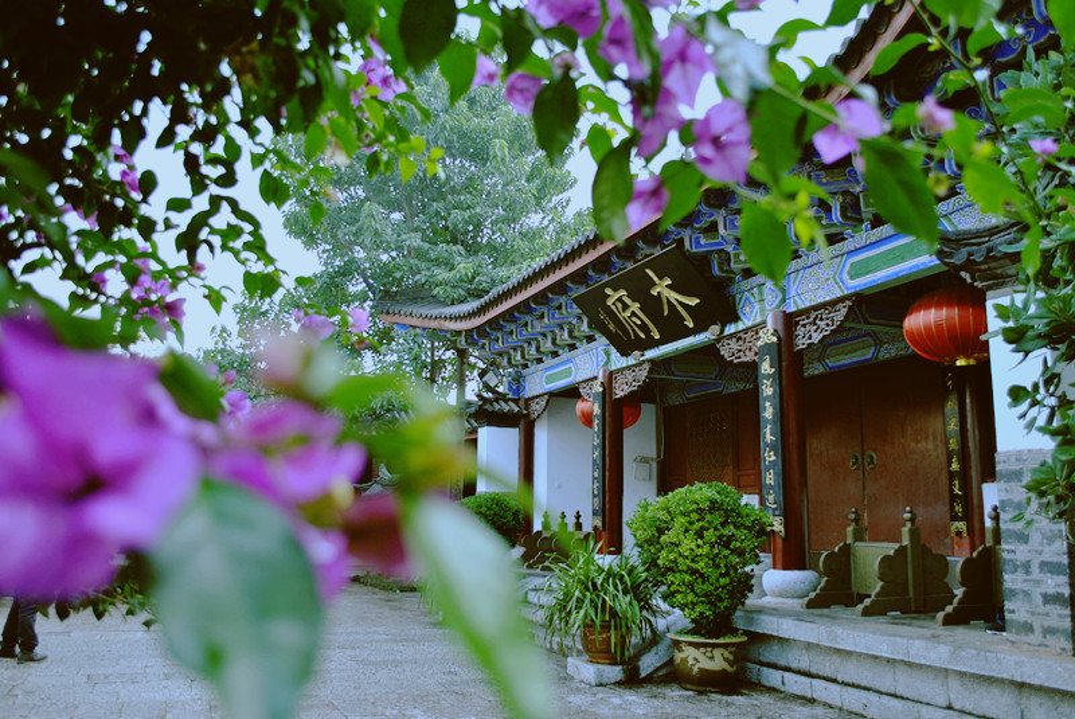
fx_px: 897
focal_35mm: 30
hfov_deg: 61.9
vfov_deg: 43.7
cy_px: 360
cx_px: 538
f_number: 3.8
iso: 160
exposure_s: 1/30
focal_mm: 20
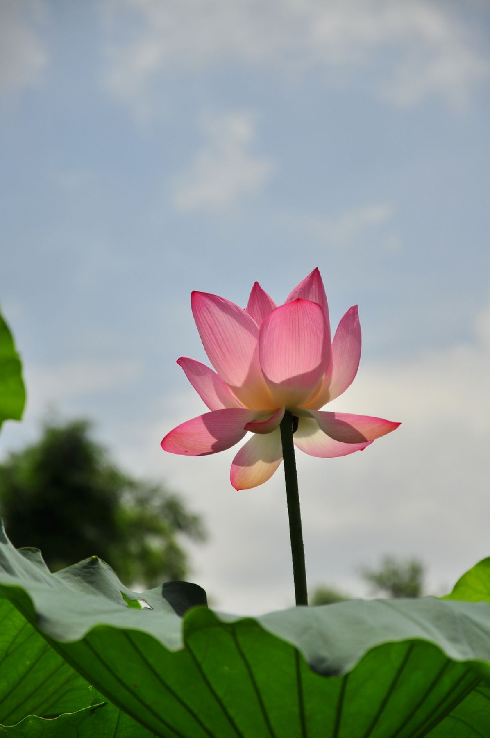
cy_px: 369
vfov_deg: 13.1
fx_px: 3223
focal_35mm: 158
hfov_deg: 8.7
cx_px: 245
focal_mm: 105
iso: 200
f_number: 5.6
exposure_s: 1/2500
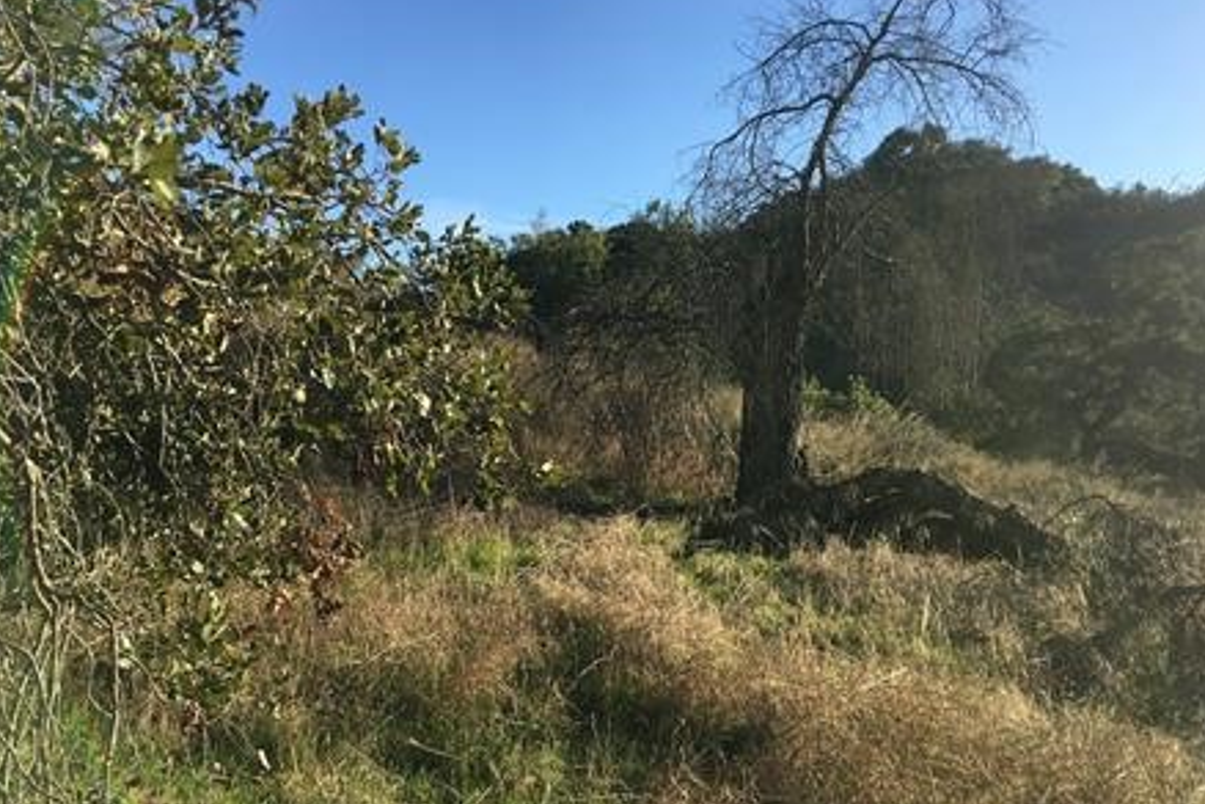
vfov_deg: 42.3
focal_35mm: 31
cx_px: 608
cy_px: 434
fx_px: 1038
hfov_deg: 60.3
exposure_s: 1/739
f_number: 2.2
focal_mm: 4.15
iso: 25
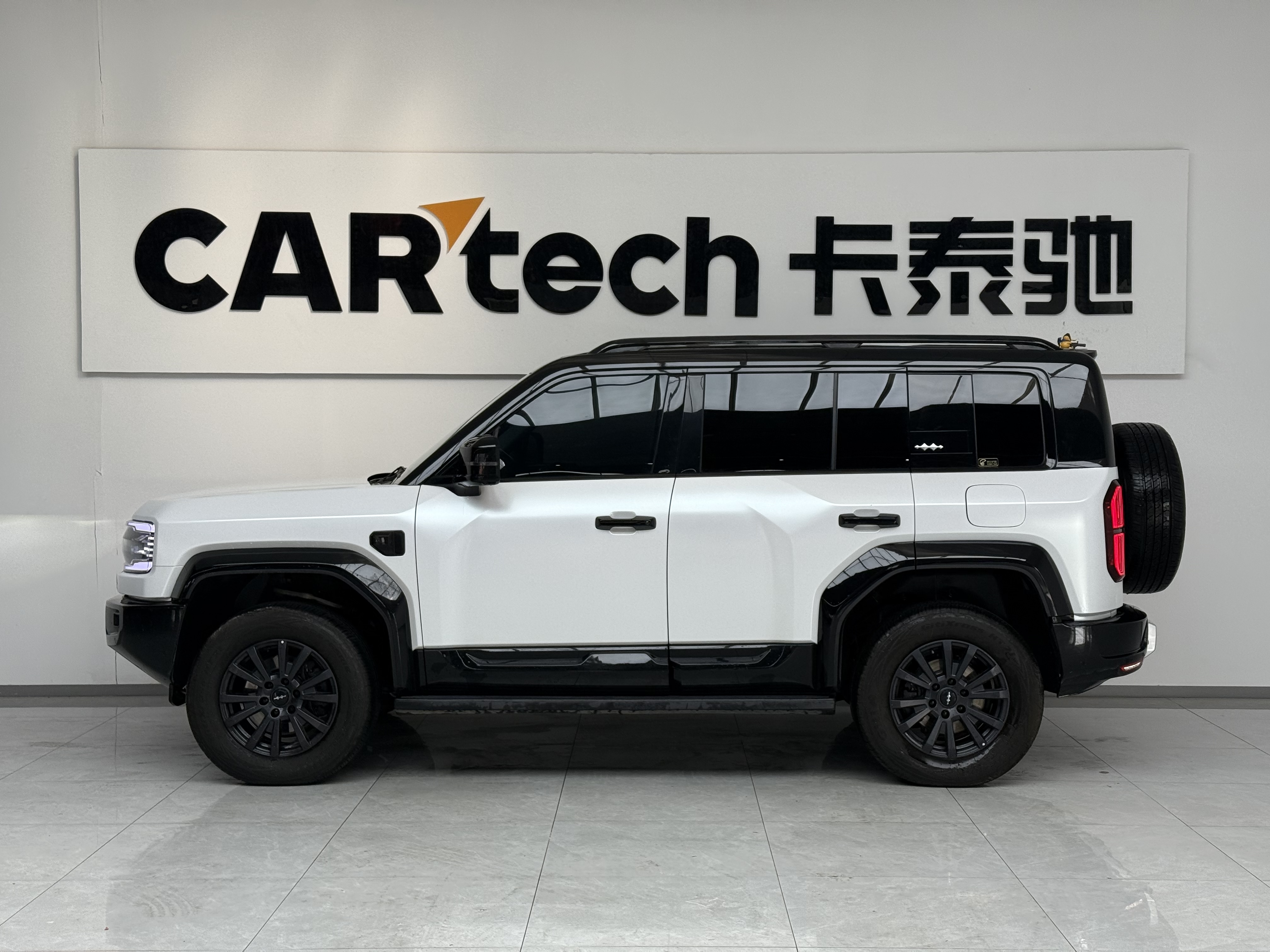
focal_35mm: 48
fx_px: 1761
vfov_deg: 30.3
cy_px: 476
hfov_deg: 39.7
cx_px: 635
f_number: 1.78
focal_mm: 6.76
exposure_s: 1/541
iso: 100
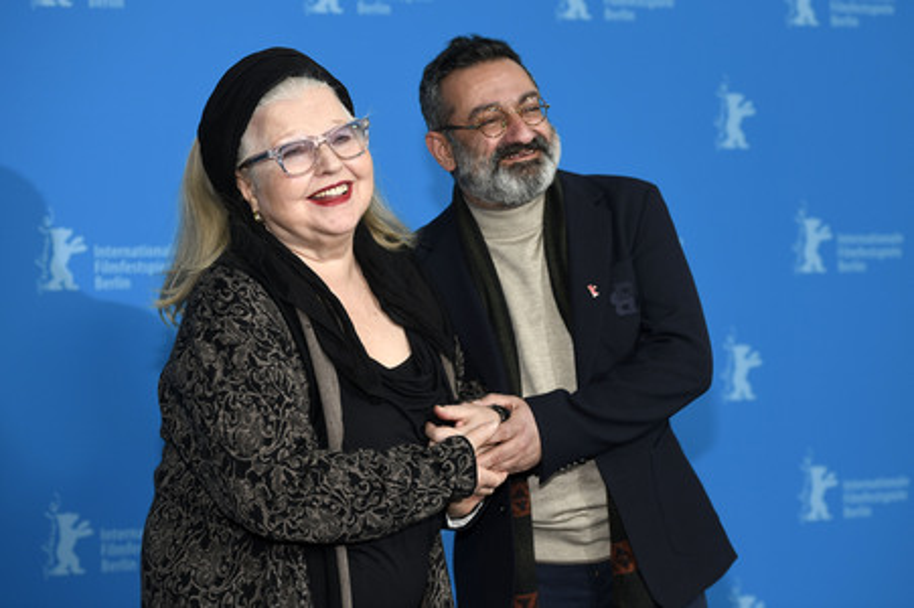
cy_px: 304
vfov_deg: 19.4
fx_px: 1776
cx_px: 457
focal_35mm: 70
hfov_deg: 28.9
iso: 800
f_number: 4
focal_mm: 70
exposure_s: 1/400
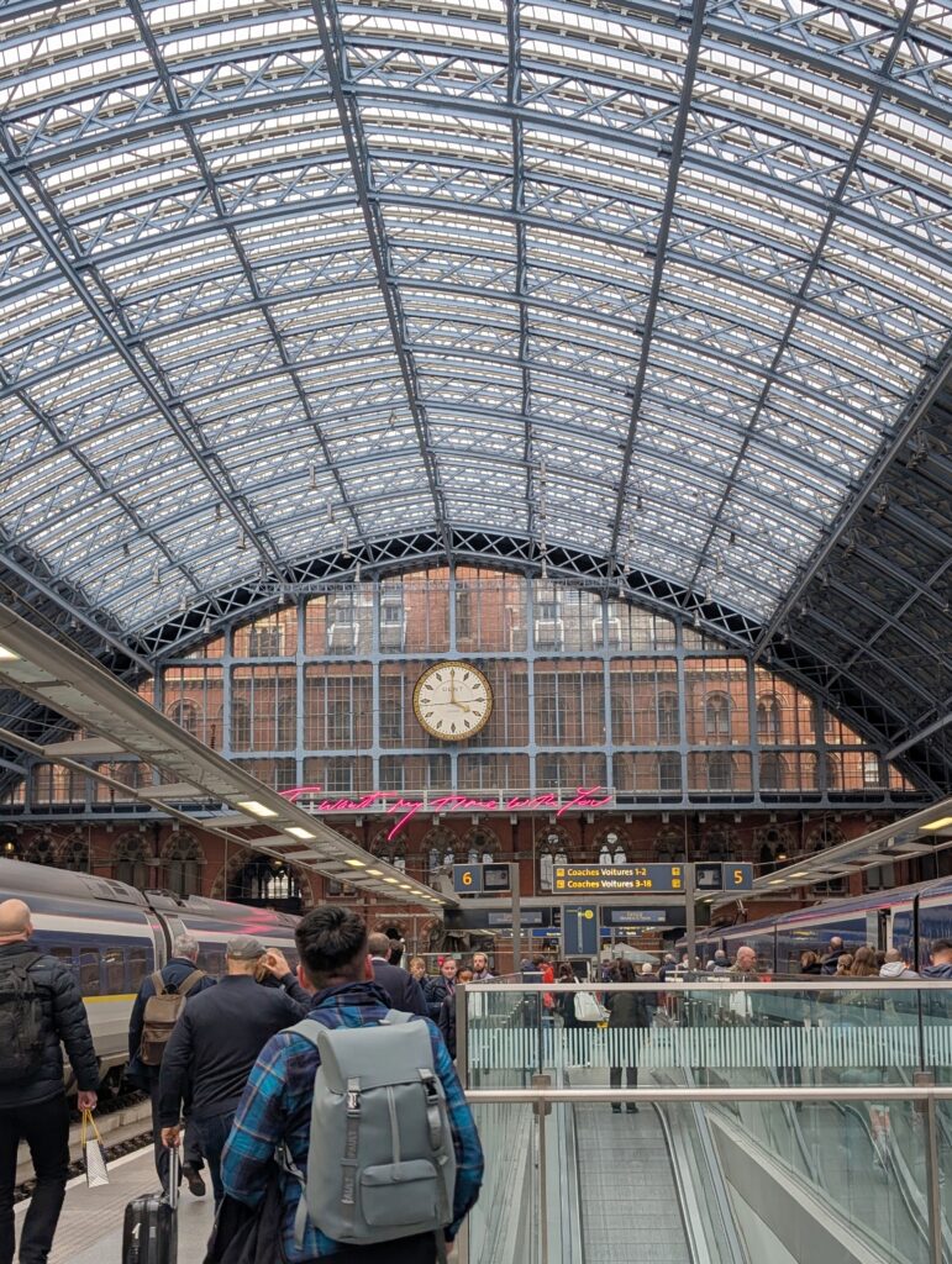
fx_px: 1792
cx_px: 476
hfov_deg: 29.7
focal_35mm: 49
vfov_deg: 38.9
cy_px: 632
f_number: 1.68
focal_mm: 6.9
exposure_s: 1/72.2
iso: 18
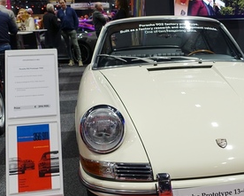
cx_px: 185
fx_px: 383
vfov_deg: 28.4
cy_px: 131
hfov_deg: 34.6
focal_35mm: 53
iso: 125
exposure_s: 1/30
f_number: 2.8
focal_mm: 9.54
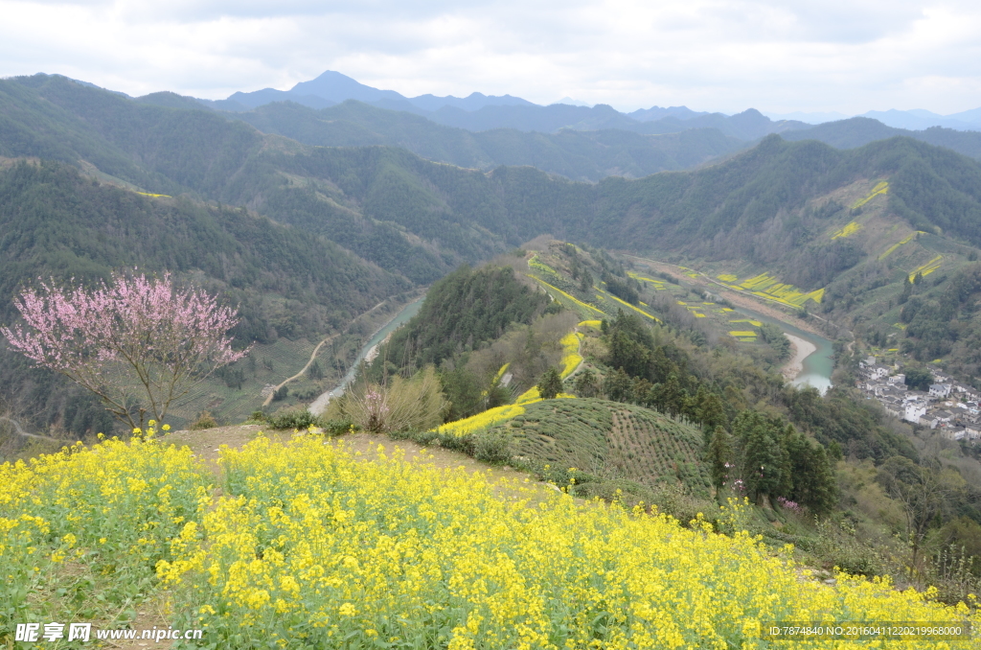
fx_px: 734
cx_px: 490
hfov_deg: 67.5
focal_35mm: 27
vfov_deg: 47.7
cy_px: 325
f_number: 10
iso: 125
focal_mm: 18
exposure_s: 1/50
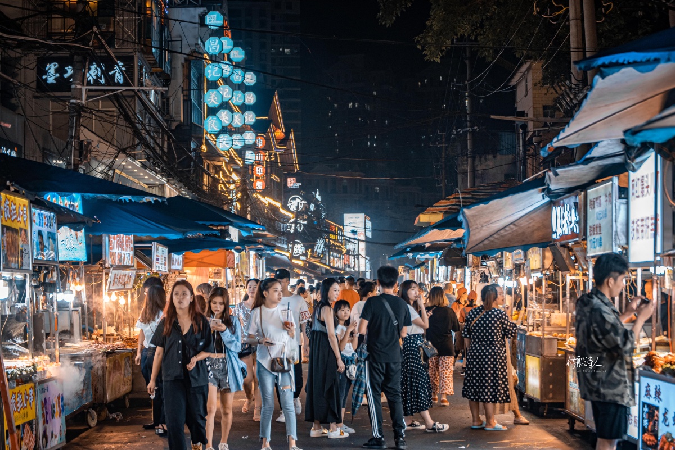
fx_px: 1313
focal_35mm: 70
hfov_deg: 28.8
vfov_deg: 19.5
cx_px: 338
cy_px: 225
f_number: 4
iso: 1000
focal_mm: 70
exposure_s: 1/125
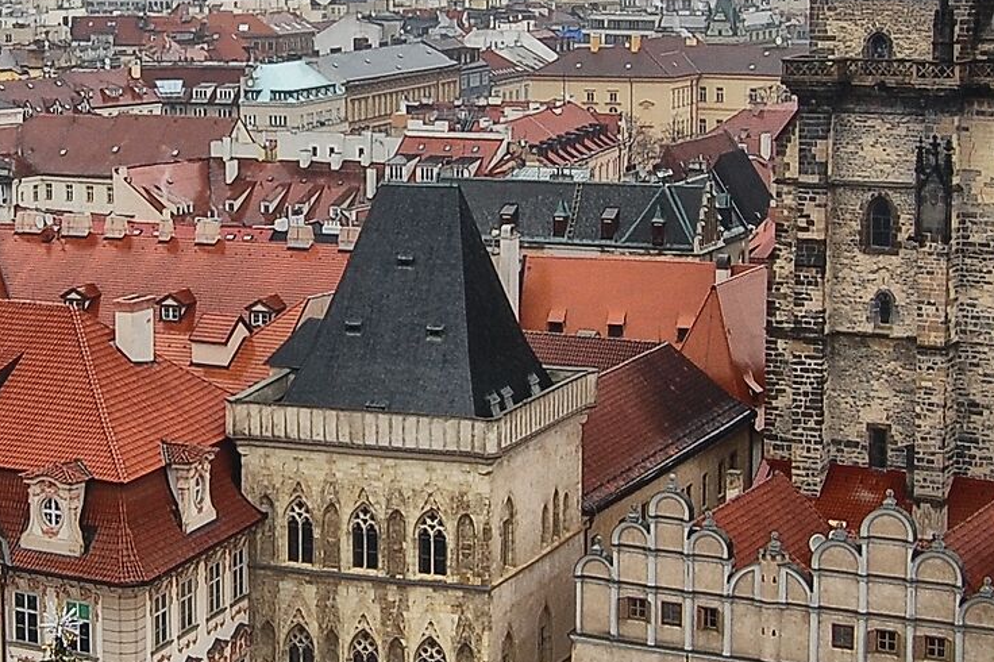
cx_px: 166
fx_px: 2429
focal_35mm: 88
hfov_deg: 22.7
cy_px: 193
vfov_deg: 15.5
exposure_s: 1/100
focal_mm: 18
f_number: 5.6
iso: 200
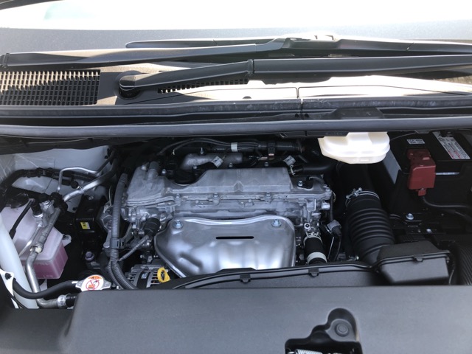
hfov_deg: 63.4
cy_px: 177
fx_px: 382
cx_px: 236
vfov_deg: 49.7
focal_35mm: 28
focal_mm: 3.99
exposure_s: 1/120
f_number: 1.8
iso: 32
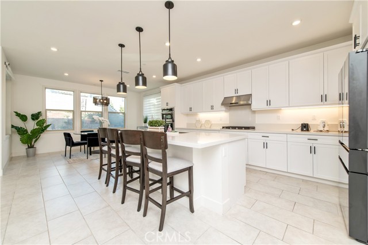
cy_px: 122
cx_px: 184
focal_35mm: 14
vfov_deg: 81.1
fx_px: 143
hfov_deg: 104.3
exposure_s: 1/100
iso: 200
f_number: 5
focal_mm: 14
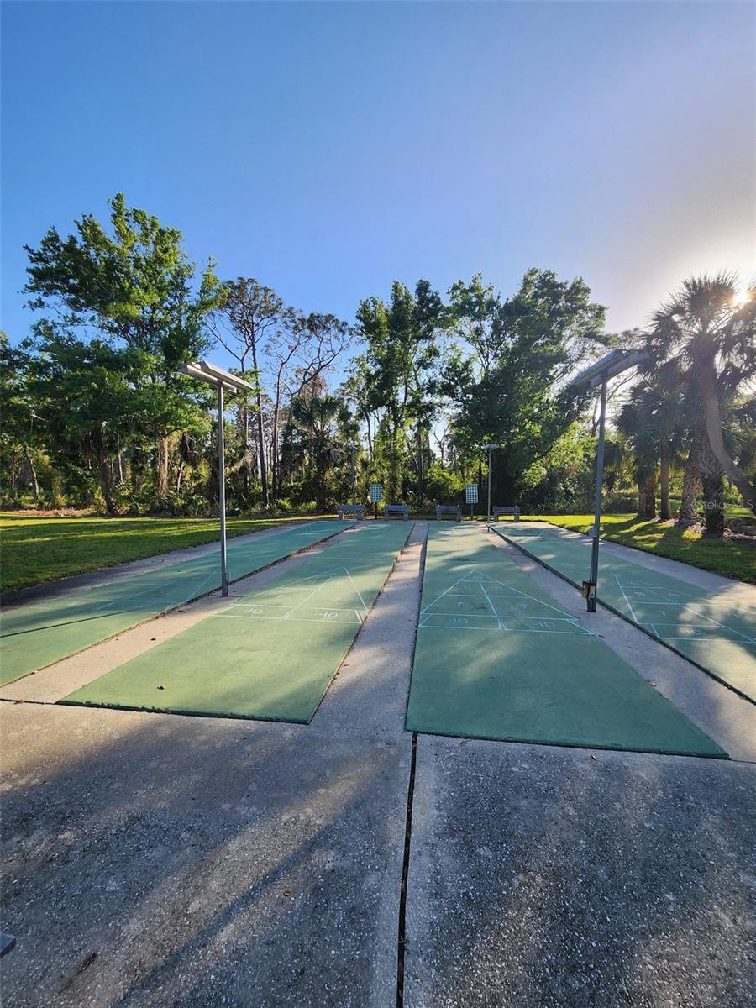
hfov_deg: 89.9
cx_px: 378
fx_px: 379
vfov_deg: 106.2
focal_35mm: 13
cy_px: 504
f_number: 2.2
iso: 50
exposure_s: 1/1414
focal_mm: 2.2
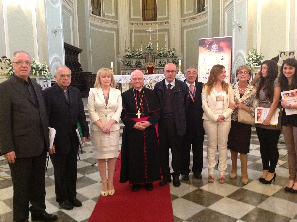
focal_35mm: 35
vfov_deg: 40.6
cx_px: 148
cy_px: 111
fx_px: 300
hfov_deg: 52.7
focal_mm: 4.28
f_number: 2.4
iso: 500
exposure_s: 1/15
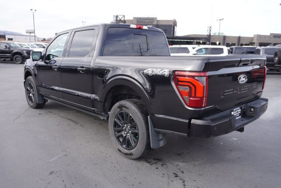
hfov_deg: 61.9
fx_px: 234
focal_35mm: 30
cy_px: 94
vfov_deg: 43.7
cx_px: 140
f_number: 6.3
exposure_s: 1/100
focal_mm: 20
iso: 100
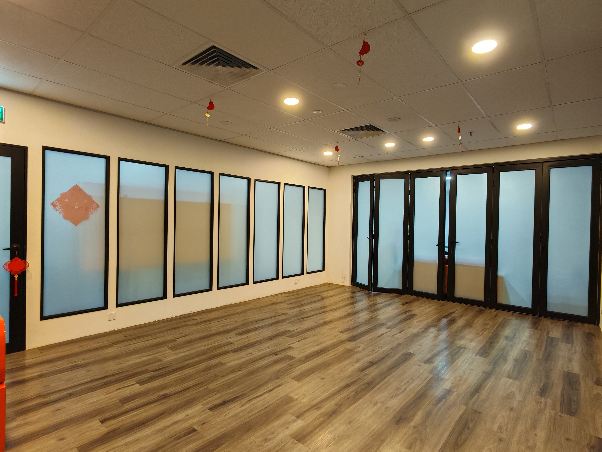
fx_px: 313
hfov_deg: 87.8
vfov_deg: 71.6
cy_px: 226
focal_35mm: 18
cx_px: 301
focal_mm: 1.82
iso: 320
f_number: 2
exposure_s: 1/33
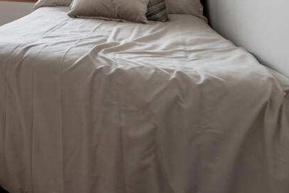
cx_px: -20
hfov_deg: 40.3
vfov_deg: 29.1
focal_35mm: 40
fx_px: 321
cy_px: -35
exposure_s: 1/8
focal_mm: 16
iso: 640
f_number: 8
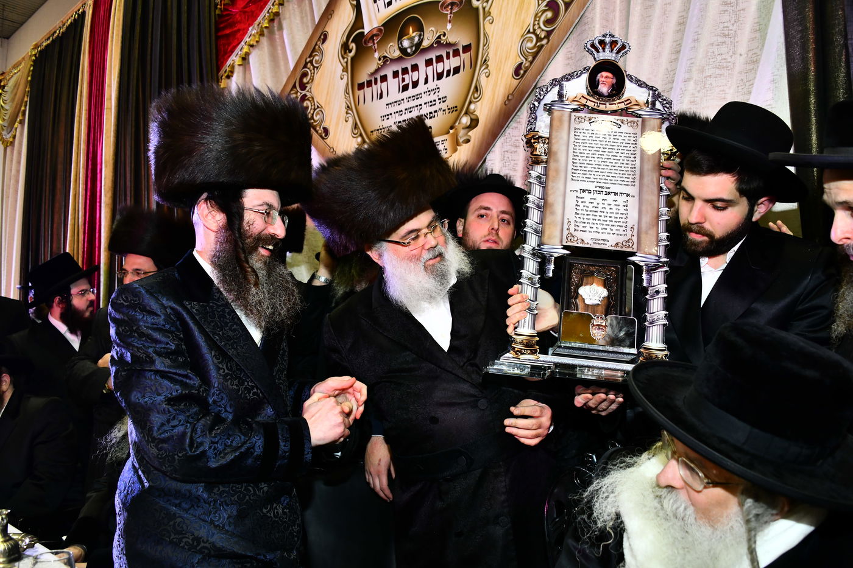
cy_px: 284
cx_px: 426
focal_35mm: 28
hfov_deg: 65.5
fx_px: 663
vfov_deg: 46.4
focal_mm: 28
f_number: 5.6
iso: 1250
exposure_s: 1/125
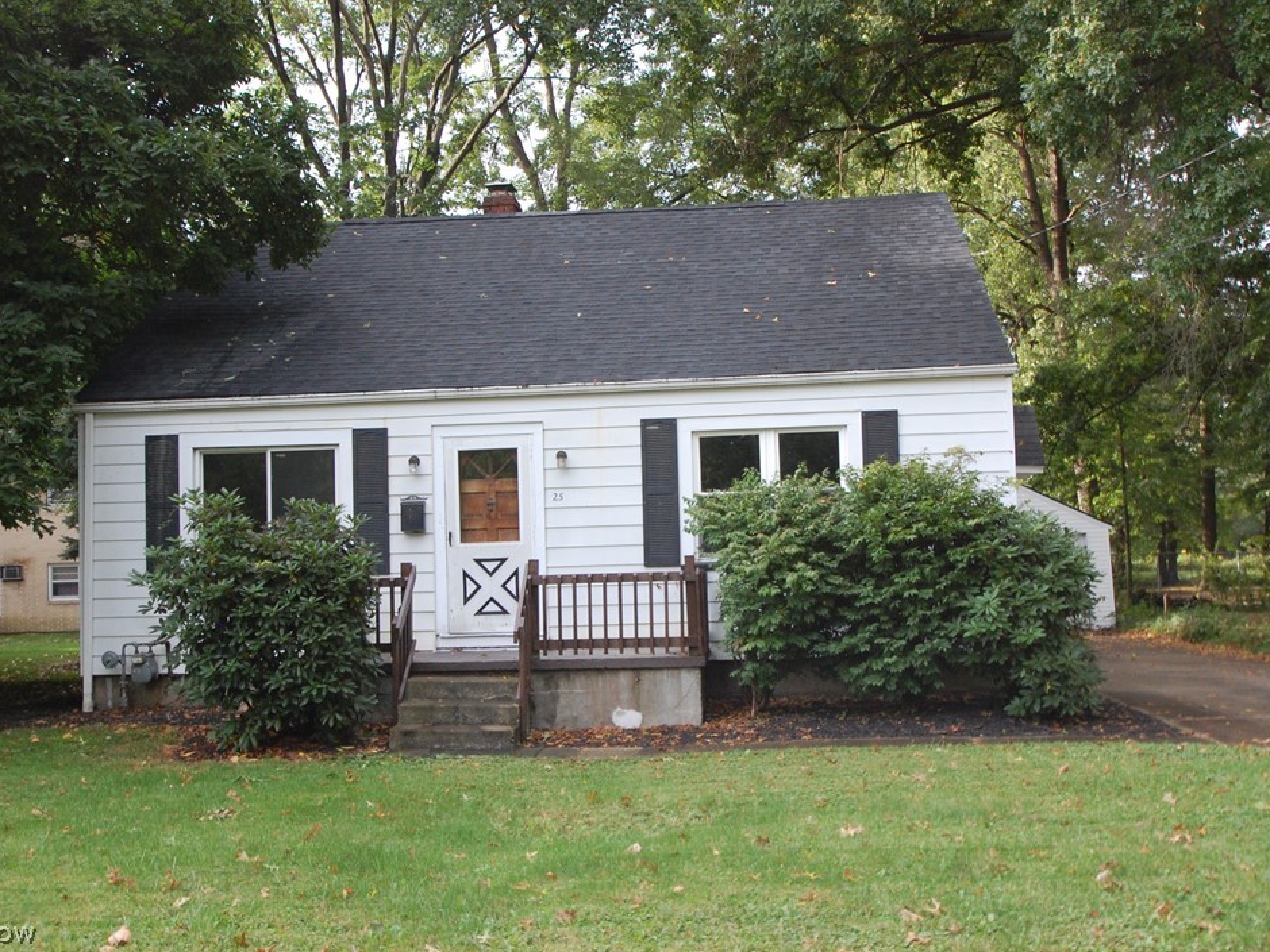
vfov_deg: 36.0
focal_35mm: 40
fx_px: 1468
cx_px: 633
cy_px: 466
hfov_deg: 46.8
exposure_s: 1/250
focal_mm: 24
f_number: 8
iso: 800
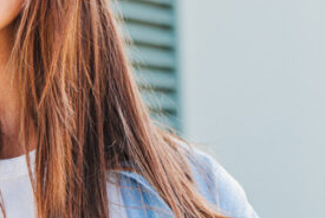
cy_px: 56
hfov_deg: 12.5
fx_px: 1446
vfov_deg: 8.6
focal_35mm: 160
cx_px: -77
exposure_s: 1/500
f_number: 4
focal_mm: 43
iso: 250
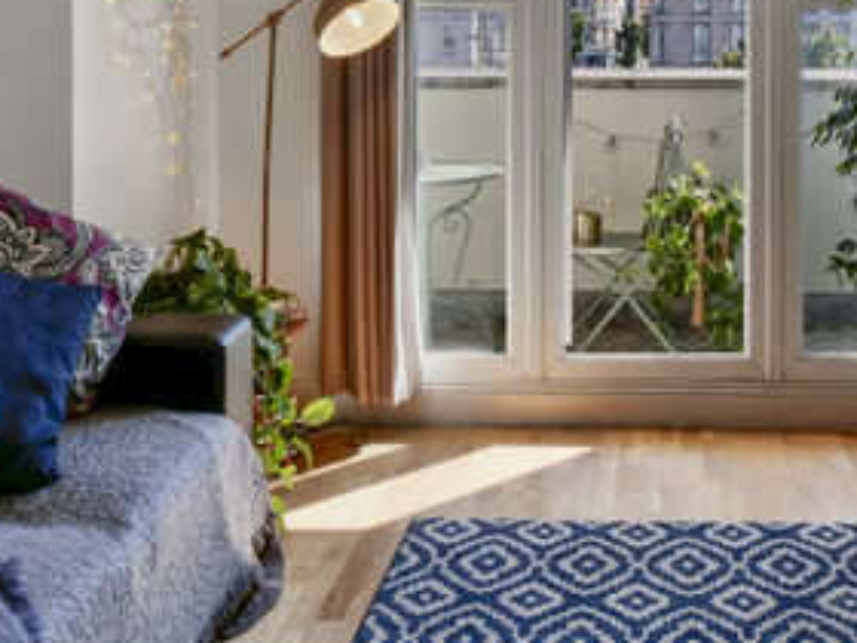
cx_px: 658
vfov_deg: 33.8
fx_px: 990
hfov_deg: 45.0
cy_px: 47
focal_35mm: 40
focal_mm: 8
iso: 100
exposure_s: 1/20
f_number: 6.3
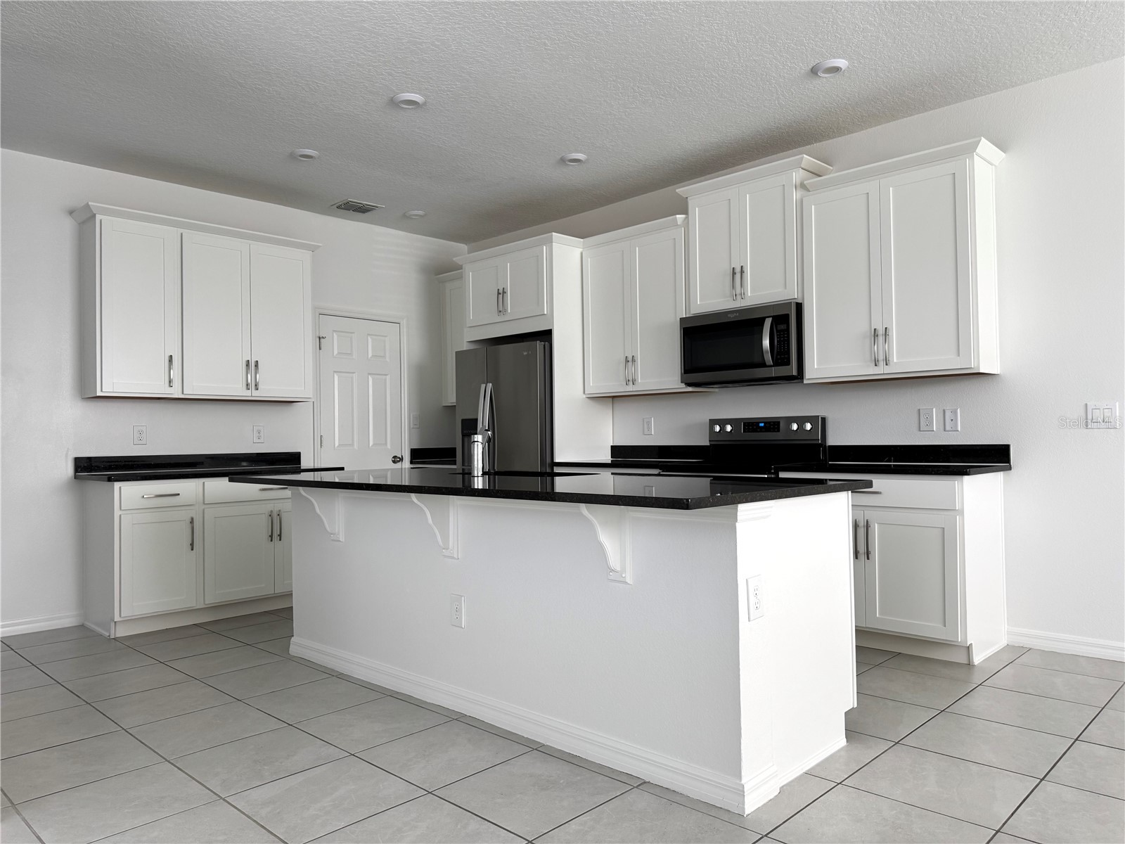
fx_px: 780
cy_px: 422
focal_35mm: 24
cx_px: 562
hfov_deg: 71.6
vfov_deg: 56.8
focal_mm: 6.76
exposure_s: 1/121
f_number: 1.78
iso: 160
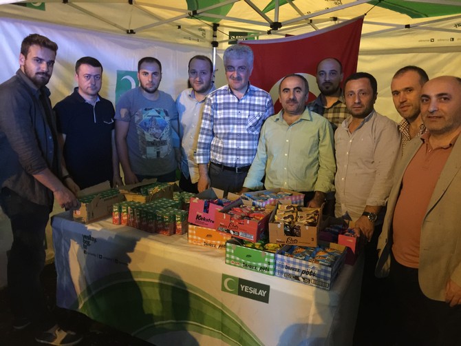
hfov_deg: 61.7
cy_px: 173
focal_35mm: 29
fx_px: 386
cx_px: 230
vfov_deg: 48.2
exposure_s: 1/4
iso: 160
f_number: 2.2
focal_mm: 4.15
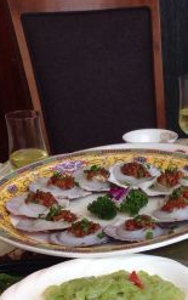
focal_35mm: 99
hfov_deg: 12.9
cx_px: 237
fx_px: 809
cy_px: 263
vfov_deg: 20.6
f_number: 2.4
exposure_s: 1/120
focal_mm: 4.12
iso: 80
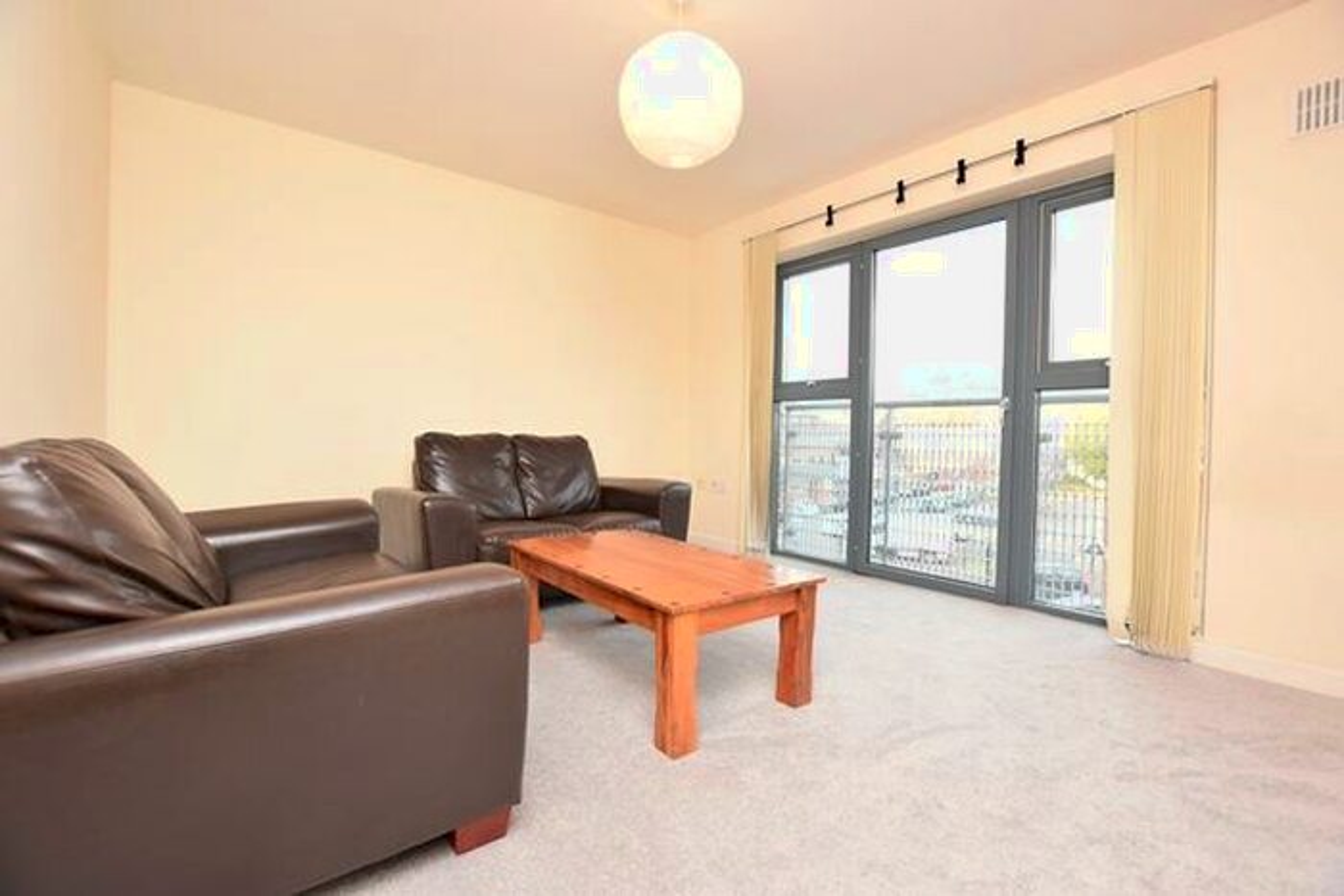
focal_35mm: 15
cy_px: 448
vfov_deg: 77.4
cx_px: 672
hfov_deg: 100.4
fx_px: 560
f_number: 5
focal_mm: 10
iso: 800
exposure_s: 1/100
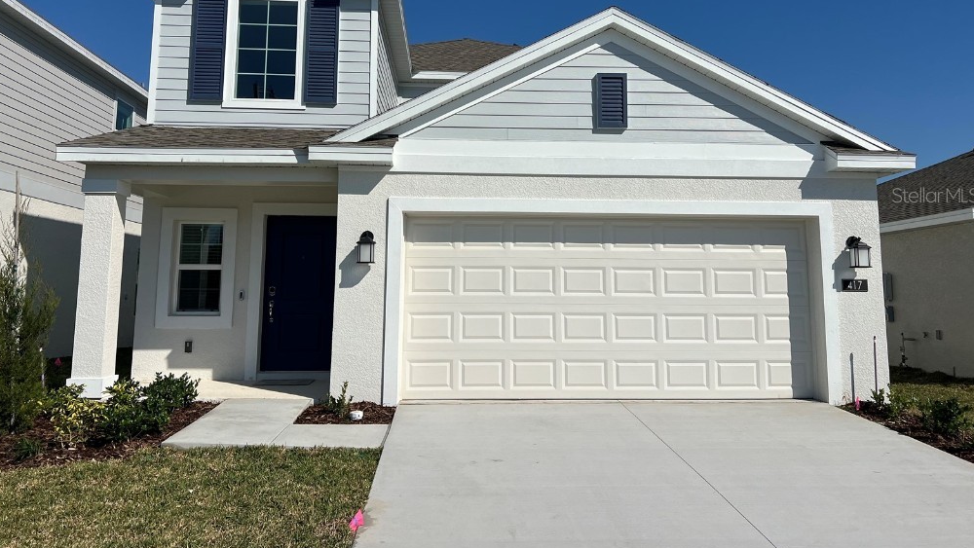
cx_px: 485
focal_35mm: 29
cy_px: 195
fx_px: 749
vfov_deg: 39.8
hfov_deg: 66.1
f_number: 1.5
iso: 50
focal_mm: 5.7
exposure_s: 1/14286
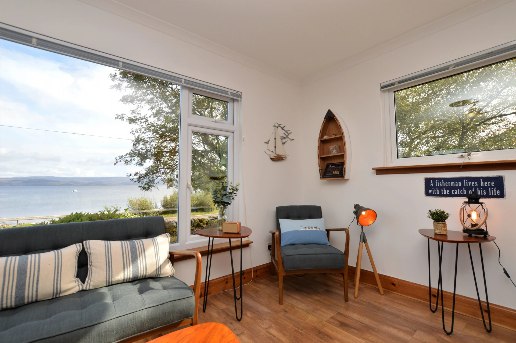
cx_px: 258
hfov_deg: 100.4
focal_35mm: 15
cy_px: 172
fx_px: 215
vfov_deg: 77.2
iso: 320
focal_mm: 10
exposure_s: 1/200
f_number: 8
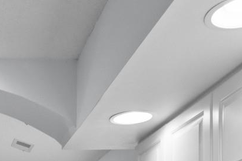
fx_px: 477
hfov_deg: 26.1
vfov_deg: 16.9
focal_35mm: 71
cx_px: -30
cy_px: 261
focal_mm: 12
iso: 100
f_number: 4.8
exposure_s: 1/2
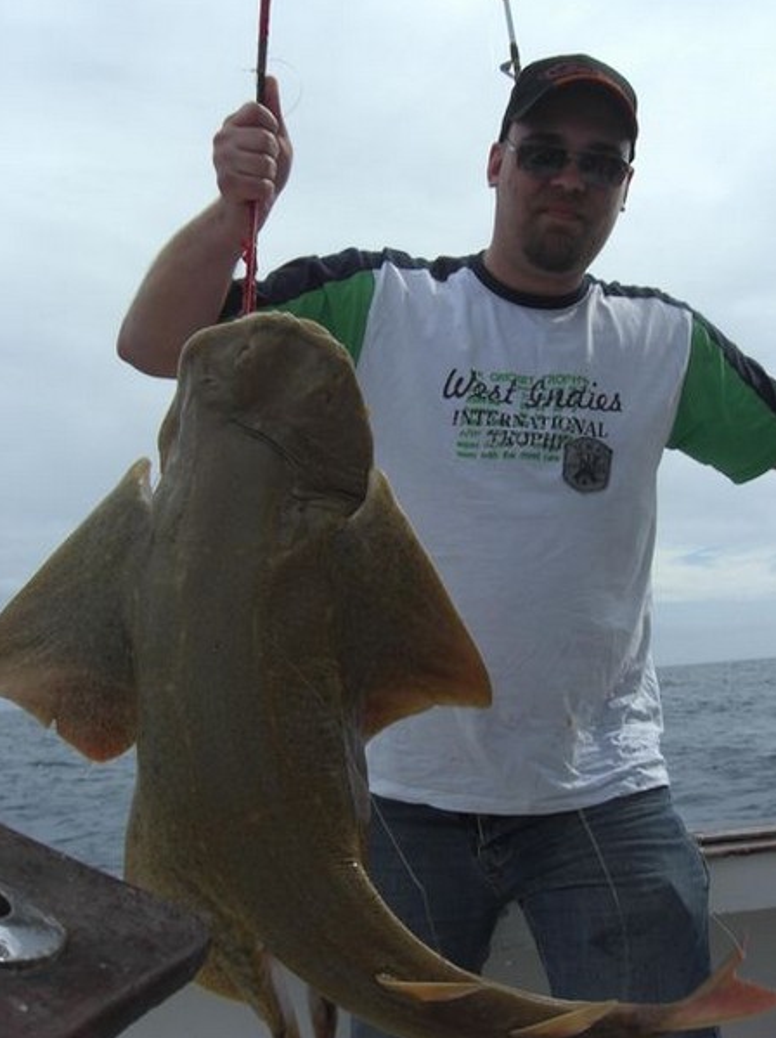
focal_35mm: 40
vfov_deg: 46.8
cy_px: 506
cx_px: 404
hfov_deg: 35.9
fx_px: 1198
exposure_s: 1/250
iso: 80
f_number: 8
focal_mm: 7.9
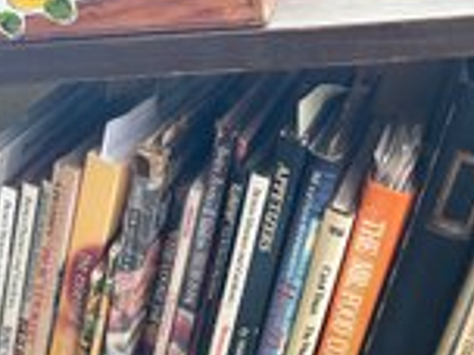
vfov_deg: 26.4
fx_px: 739
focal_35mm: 54
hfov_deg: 34.7
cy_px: 301
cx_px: 363
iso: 250
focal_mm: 6.86
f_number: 1.78
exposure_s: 1/103
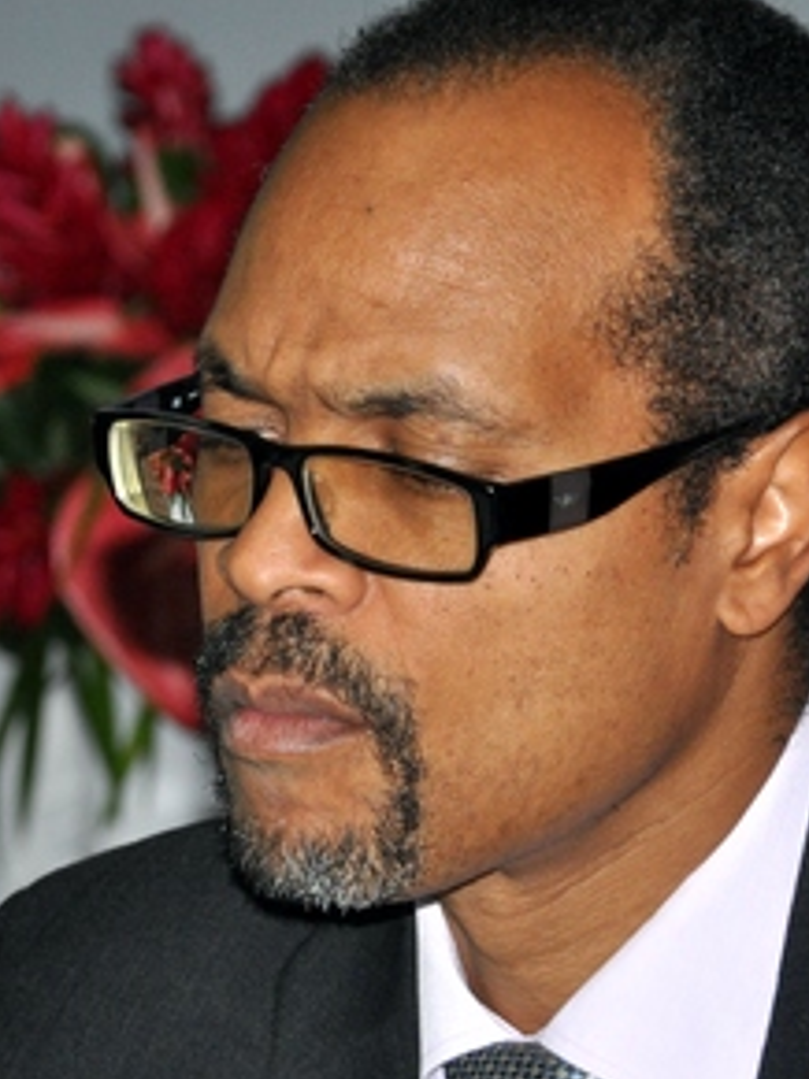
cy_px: 688
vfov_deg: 6.0
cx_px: 397
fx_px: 10386
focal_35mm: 333
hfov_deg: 4.5
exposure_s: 1/60
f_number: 5.6
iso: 800
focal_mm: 105
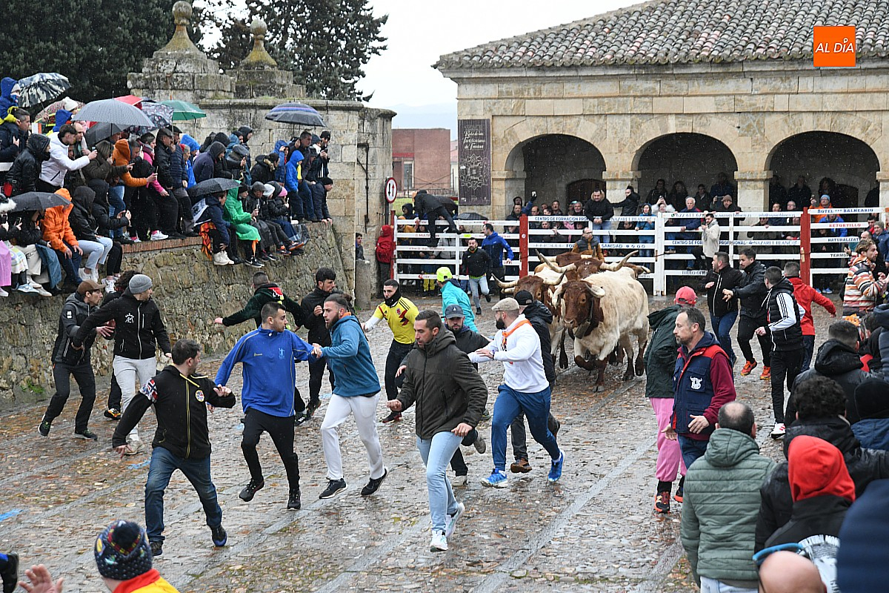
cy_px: 296
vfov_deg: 16.1
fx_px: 2099
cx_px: 444
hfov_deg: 23.9
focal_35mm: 85
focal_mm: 85
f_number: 7.1
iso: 1600
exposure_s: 1/400
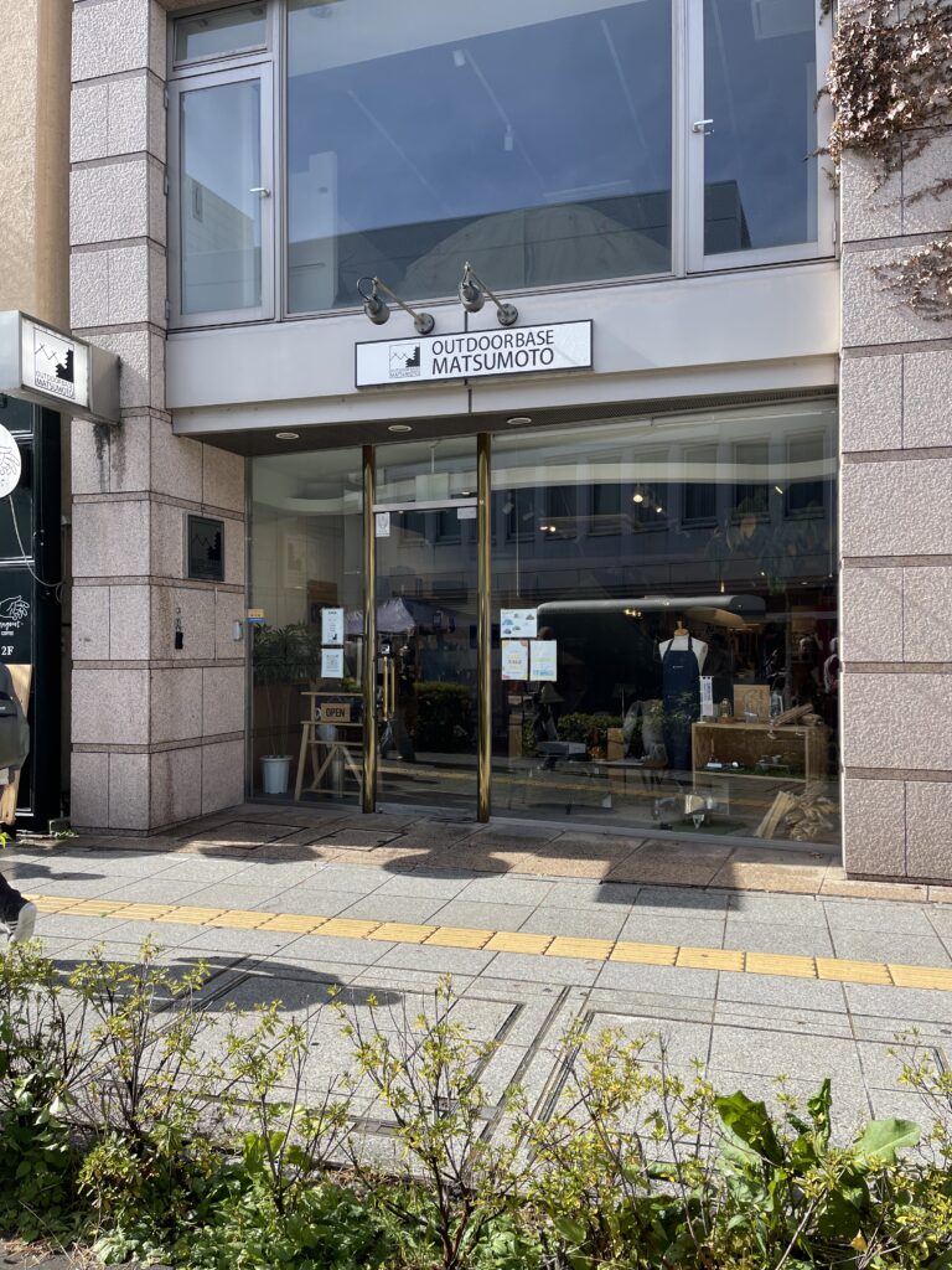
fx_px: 917
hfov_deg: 54.9
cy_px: 635
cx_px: 476
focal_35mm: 25
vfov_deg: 69.4
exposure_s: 1/1188
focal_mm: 5.1
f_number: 1.6
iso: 32
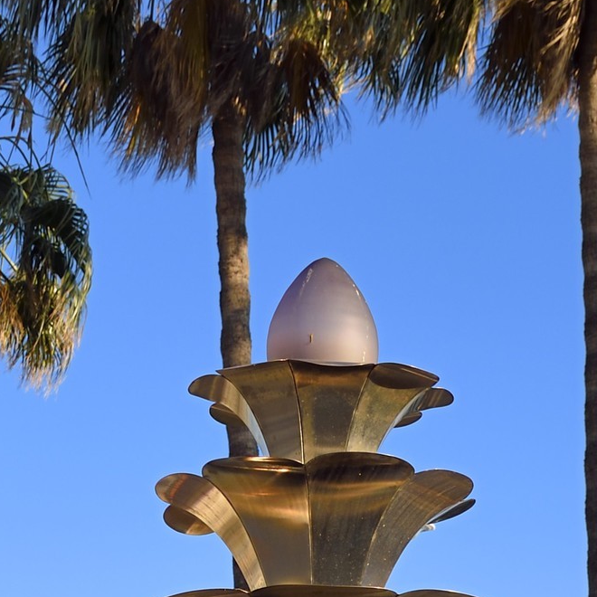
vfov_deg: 11.9
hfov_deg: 12.8
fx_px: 2654
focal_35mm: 136
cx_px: 452
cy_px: 1057
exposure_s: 1/200
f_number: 10
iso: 200
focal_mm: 44
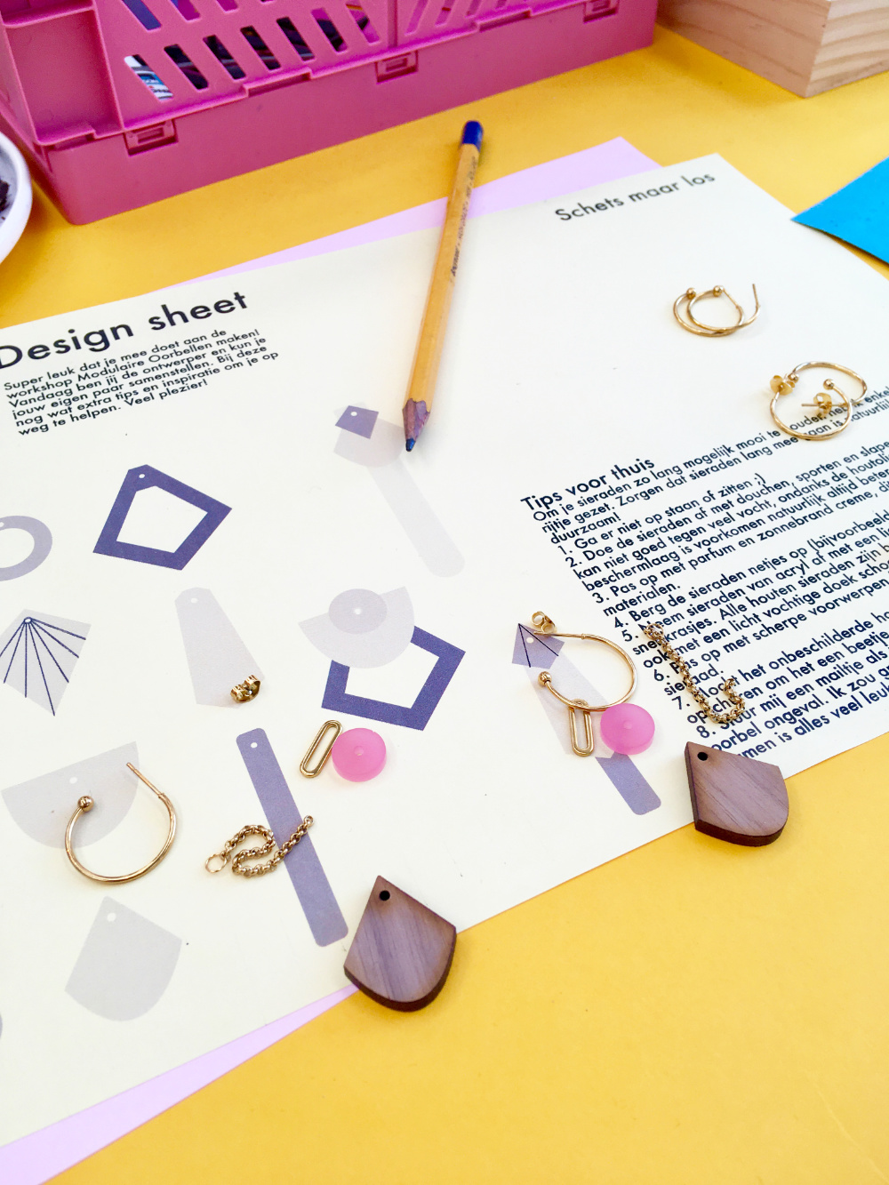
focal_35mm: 29
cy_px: 592
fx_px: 993
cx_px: 444
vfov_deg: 61.7
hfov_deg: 48.2
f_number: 2.2
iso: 25
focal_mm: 4.2
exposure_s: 1/50
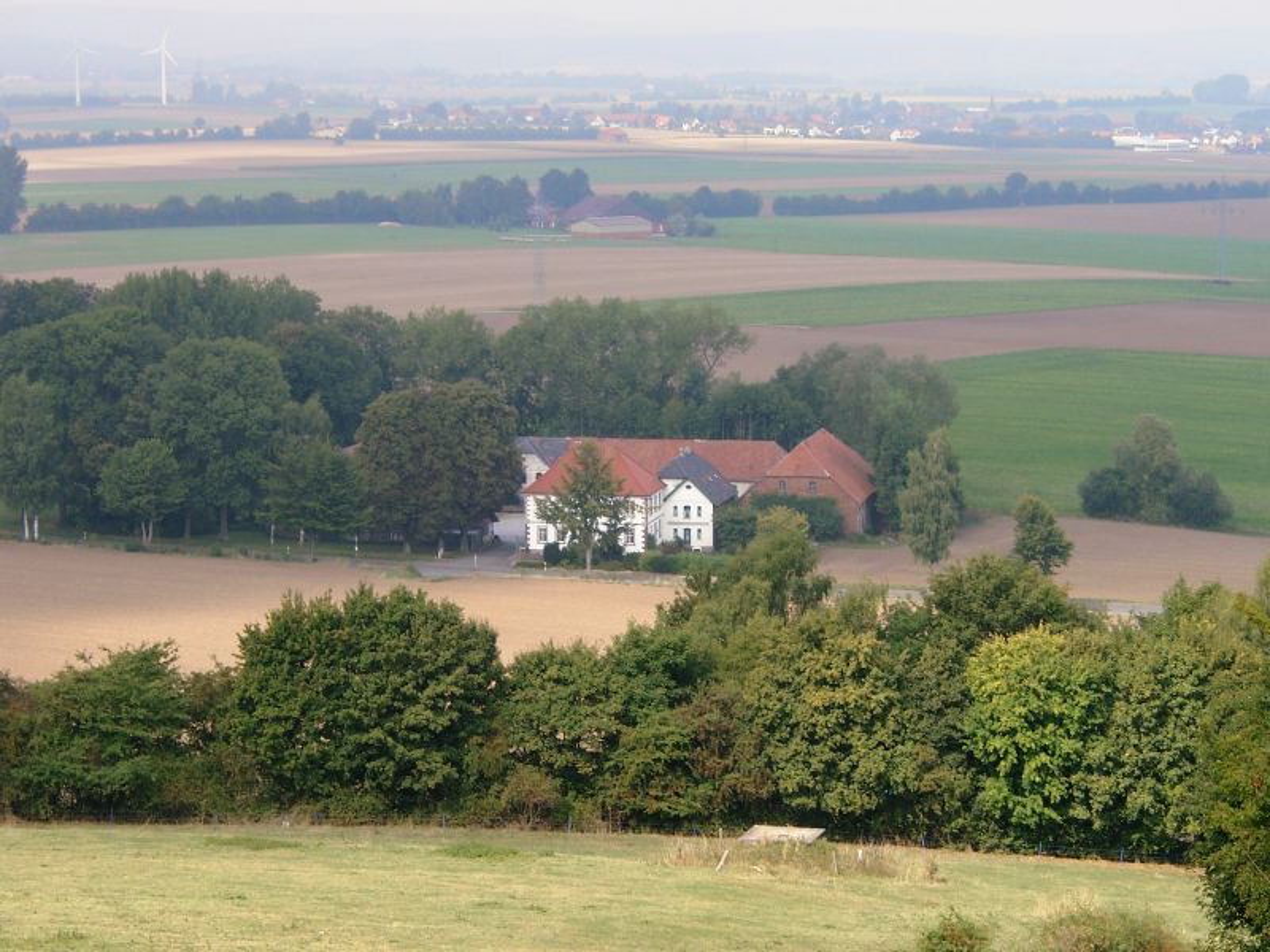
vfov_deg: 14.8
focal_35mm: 100
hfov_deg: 19.6
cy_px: 476
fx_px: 3669
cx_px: 635
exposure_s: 1/363
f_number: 4
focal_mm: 20.74
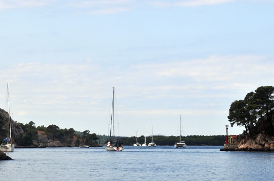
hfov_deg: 11.6
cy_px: 130
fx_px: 1345
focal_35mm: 177
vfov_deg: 7.7
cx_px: 63
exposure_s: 1/1600
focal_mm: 70
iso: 200
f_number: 5.6
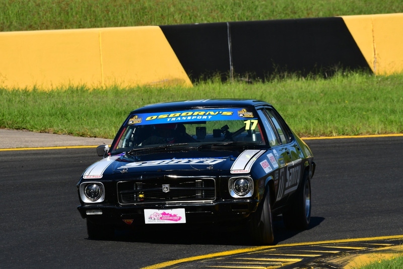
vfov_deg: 2.4
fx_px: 6551
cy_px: 134
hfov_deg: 3.5
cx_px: 202
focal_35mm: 585
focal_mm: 390
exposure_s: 1/640
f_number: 13
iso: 400
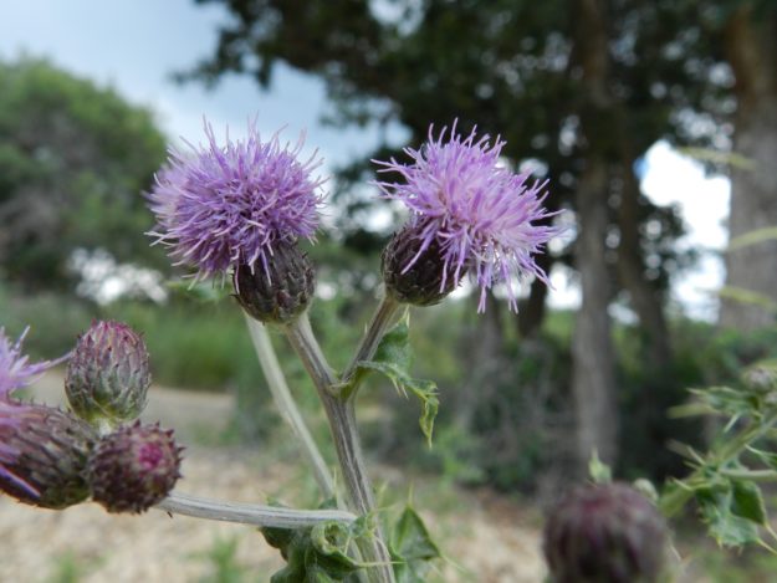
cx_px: 388
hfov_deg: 56.8
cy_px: 292
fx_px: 718
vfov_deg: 44.2
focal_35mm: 32
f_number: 3.7
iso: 160
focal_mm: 5.6
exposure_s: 1/200
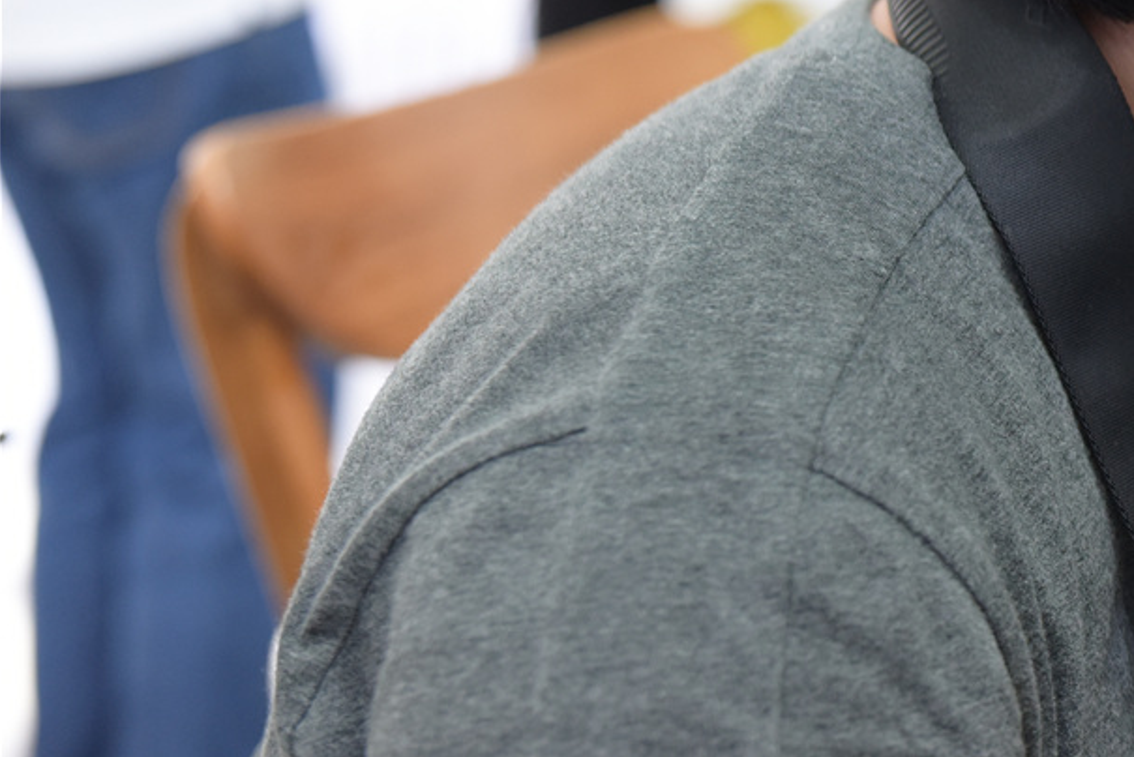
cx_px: 1514
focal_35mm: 107
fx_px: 3372
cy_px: -238
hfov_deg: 17.7
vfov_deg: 12.4
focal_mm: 40
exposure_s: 1/100
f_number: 2.5
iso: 800
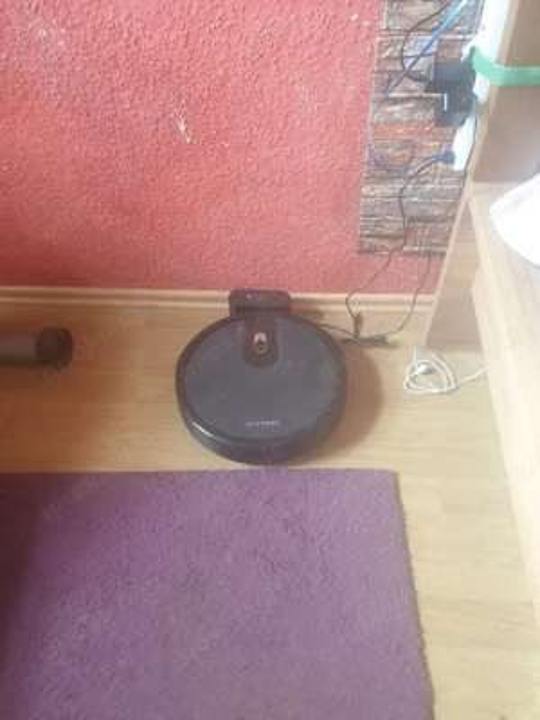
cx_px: 270
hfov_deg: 53.1
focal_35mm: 26
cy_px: 360
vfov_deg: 67.3
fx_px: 541
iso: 250
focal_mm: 4.3
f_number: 2.4
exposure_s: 1/30
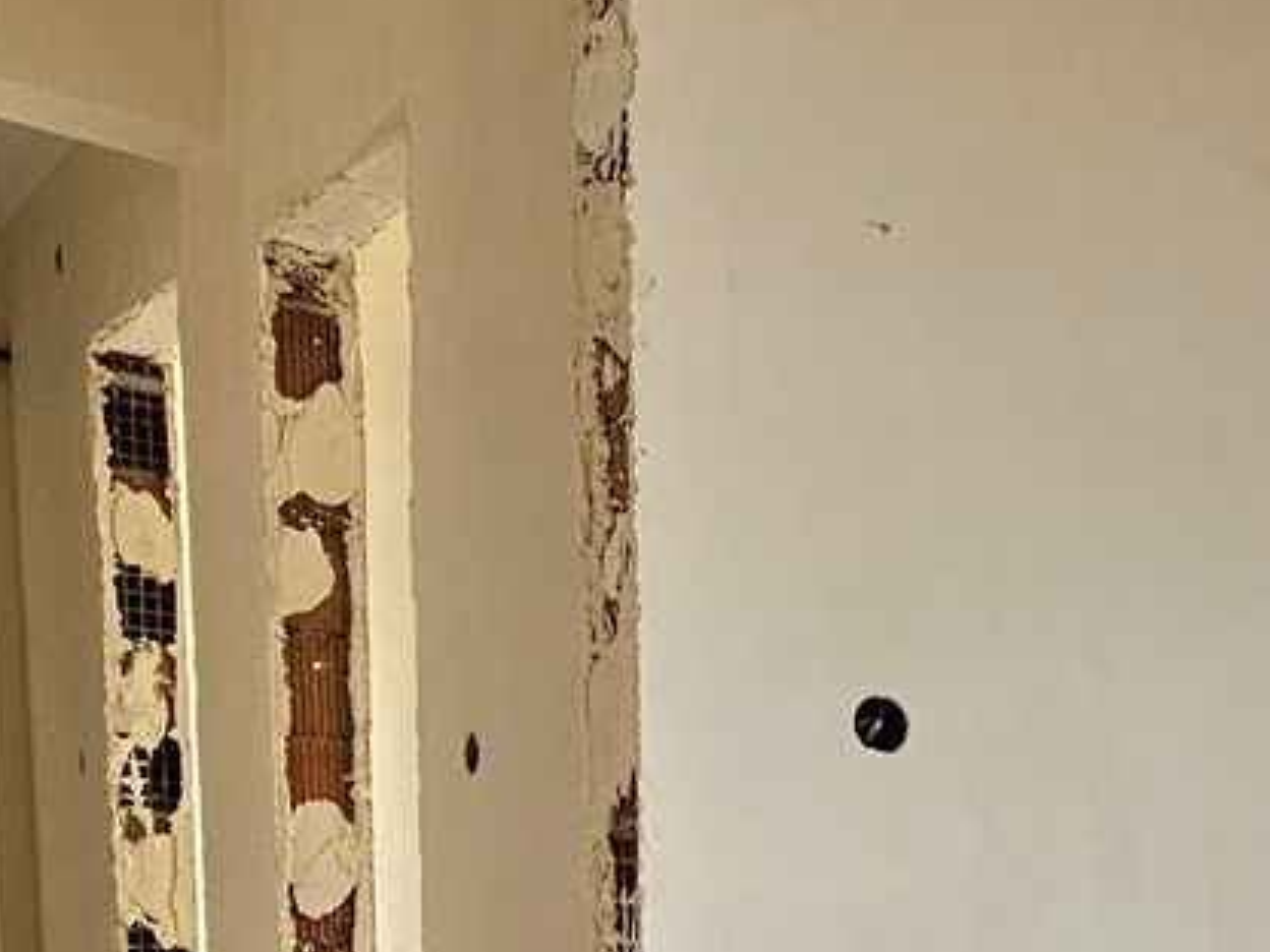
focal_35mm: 50
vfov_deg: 24.9
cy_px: 1269
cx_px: 1642
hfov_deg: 30.4
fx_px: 1834
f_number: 2.2
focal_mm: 2.2
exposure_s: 1/263
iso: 50
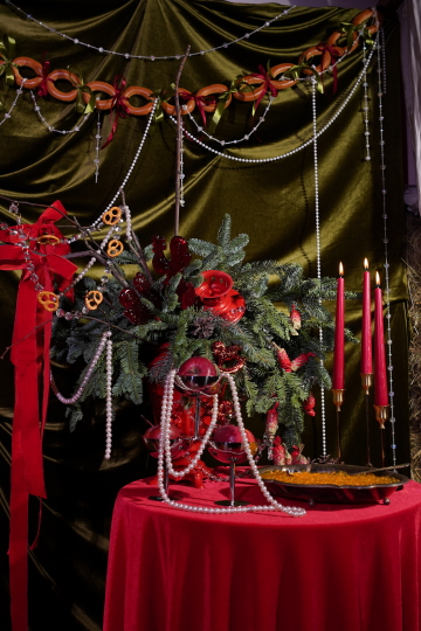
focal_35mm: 36
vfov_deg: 53.1
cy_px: 316
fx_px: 631
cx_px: 210
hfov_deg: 36.9
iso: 100
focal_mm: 24
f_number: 2.8
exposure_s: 1/200
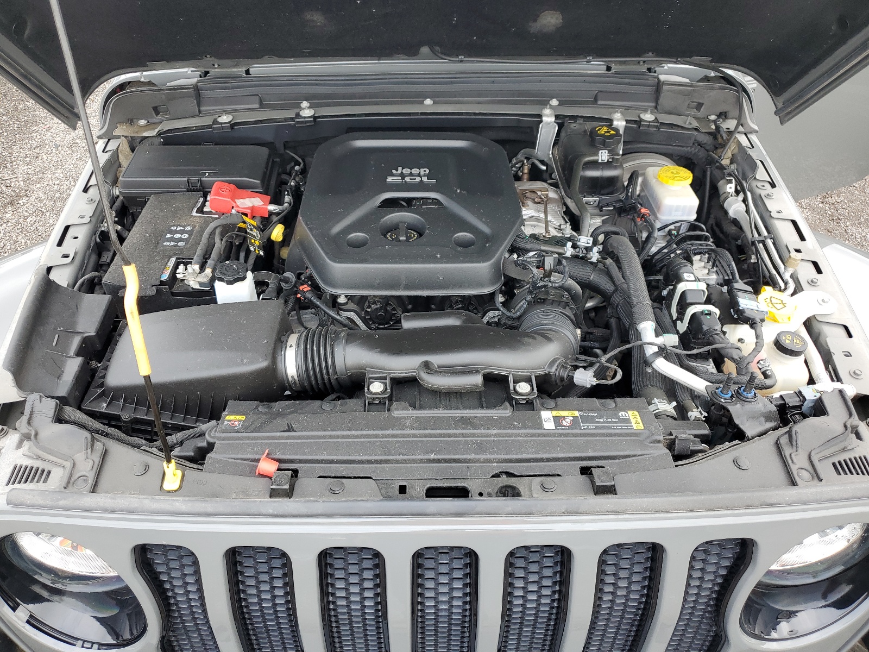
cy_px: 326
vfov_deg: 53.1
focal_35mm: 26
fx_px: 653
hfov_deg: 67.3
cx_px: 434
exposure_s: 1/222
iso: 50
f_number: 1.5
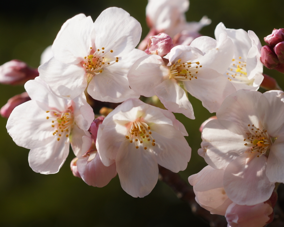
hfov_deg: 22.5
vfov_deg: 18.1
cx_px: 169
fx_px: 714
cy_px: 114
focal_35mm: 85
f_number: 5.6
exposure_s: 1/500
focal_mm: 50
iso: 100
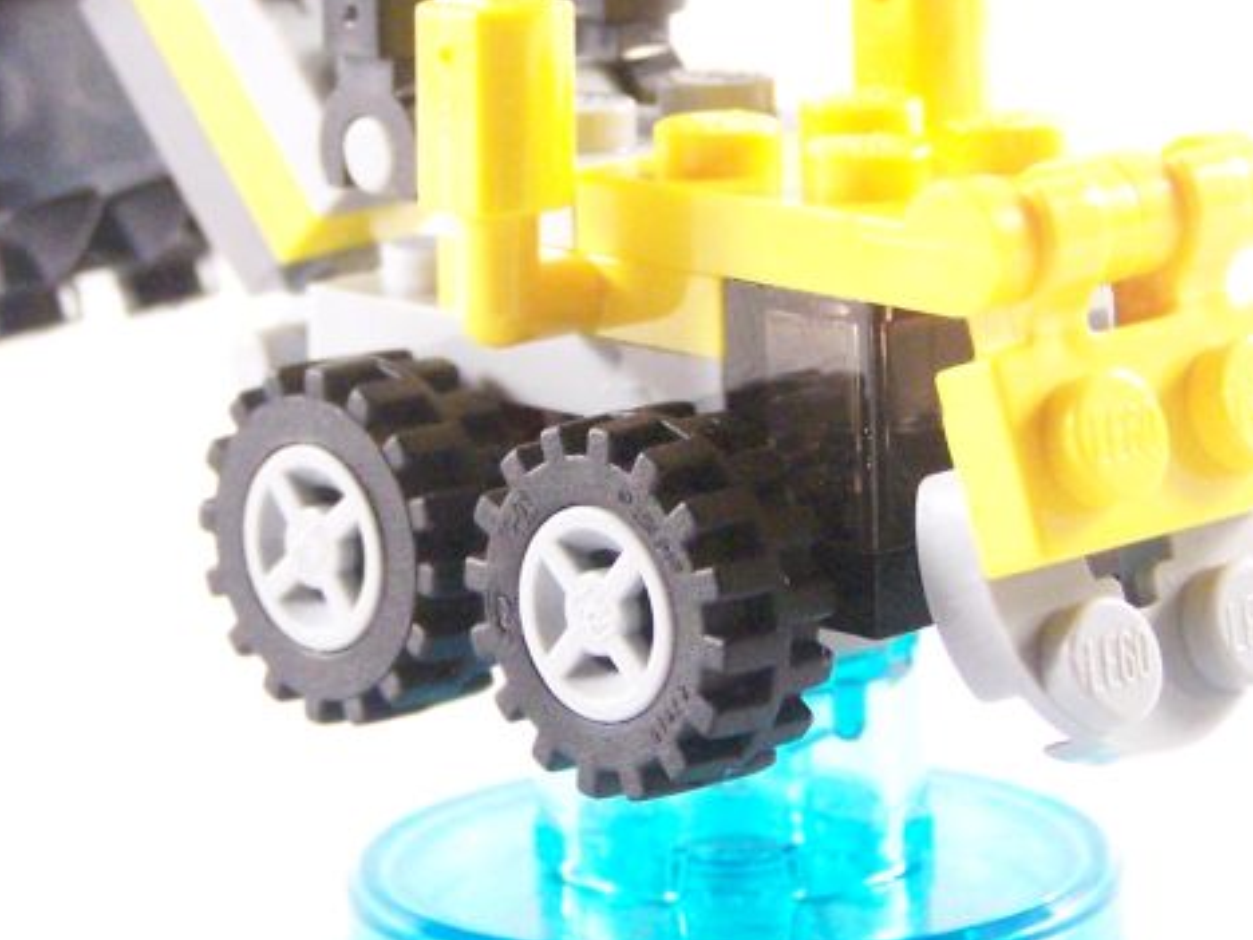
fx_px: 5936
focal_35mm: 164
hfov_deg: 12.0
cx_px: 734
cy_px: 335
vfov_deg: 9.0
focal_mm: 12.4
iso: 400
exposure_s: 1/45
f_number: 3.2
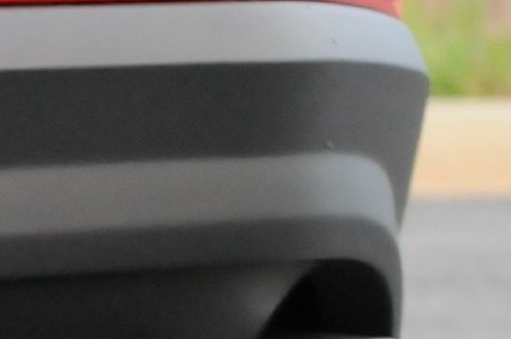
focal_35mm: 484
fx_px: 6861
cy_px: 135
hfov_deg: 4.1
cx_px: -890
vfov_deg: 2.8
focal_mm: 55
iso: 2000
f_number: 5.6
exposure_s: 1/40
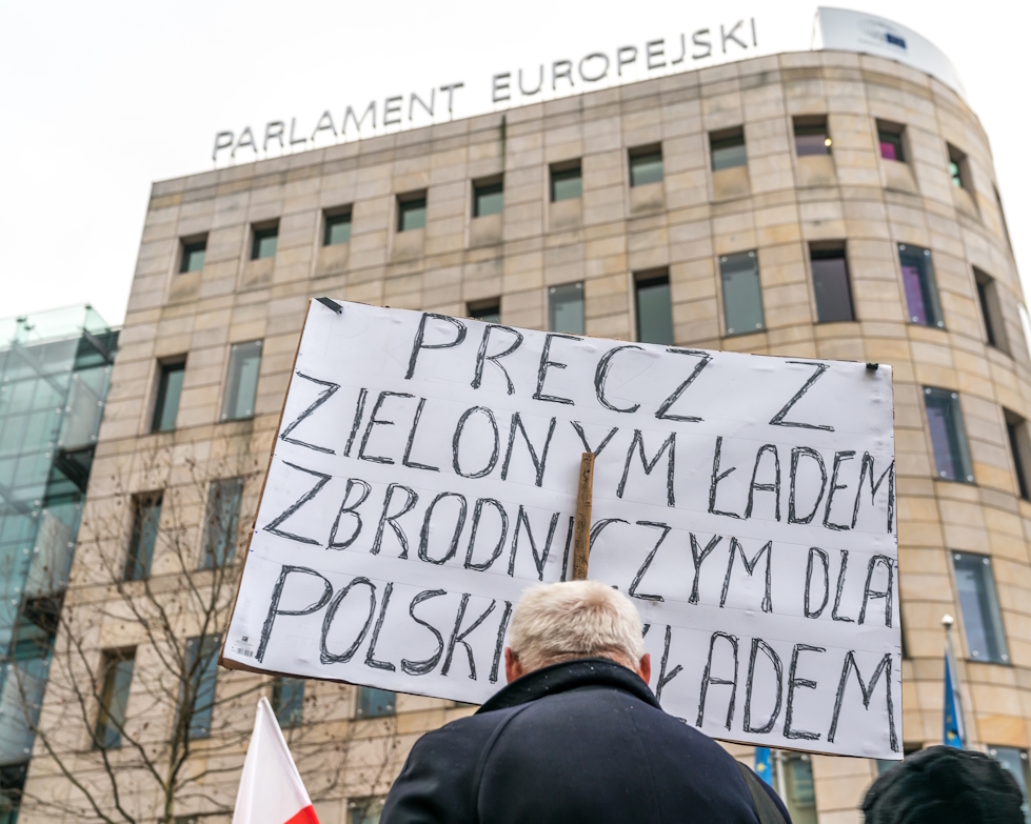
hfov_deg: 40.3
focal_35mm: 46
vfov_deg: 32.7
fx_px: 1403
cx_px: 588
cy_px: 416
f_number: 4
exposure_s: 1/60
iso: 200
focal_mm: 40
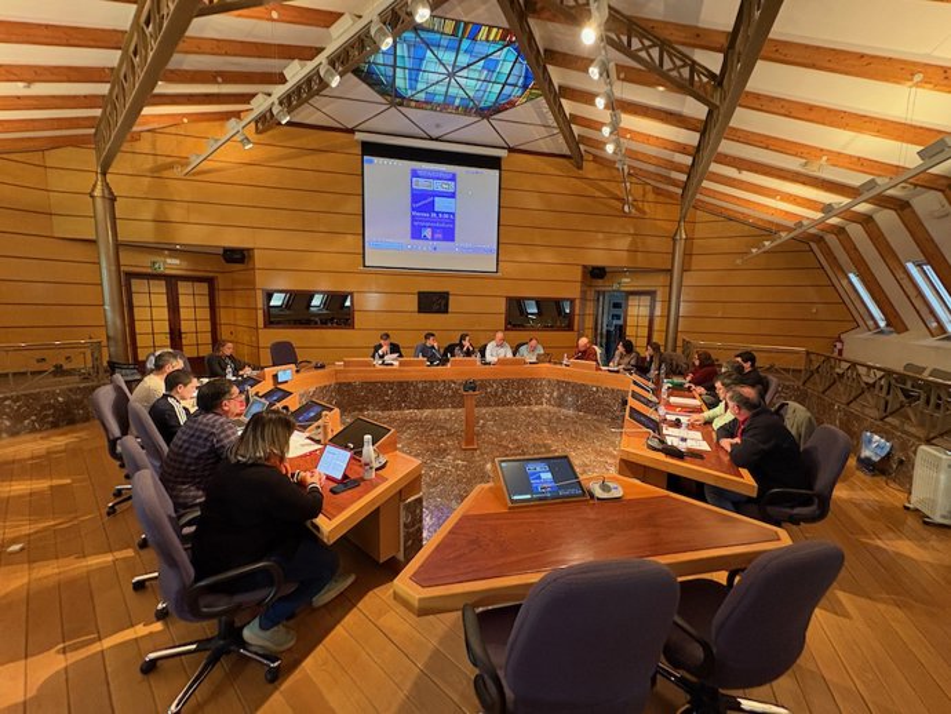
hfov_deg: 102.0
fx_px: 385
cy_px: 357
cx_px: 476
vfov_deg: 85.7
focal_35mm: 14
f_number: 2.2
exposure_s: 1/50
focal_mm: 2.22
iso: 400
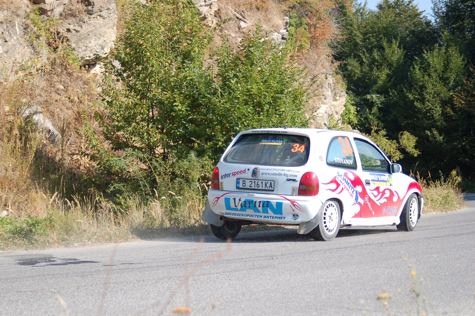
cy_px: 158
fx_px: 1028
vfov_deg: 17.5
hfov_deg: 26.0
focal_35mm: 78
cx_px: 238
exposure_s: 1/1000
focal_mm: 52
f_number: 4.5
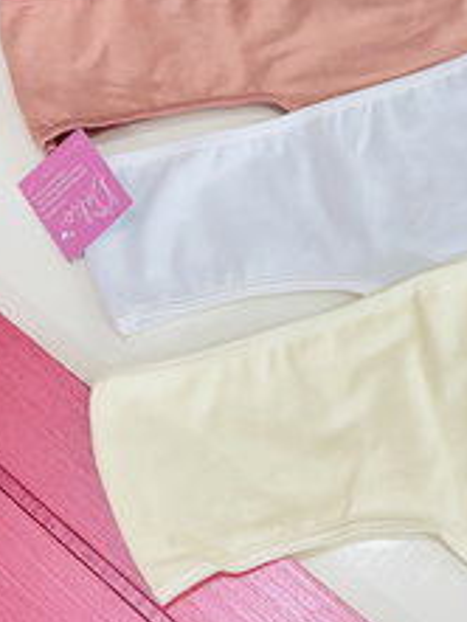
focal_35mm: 58
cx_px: 428
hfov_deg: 24.5
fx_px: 1042
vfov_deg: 32.7
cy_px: 165
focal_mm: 6.76
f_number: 1.78
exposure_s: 1/100
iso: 100
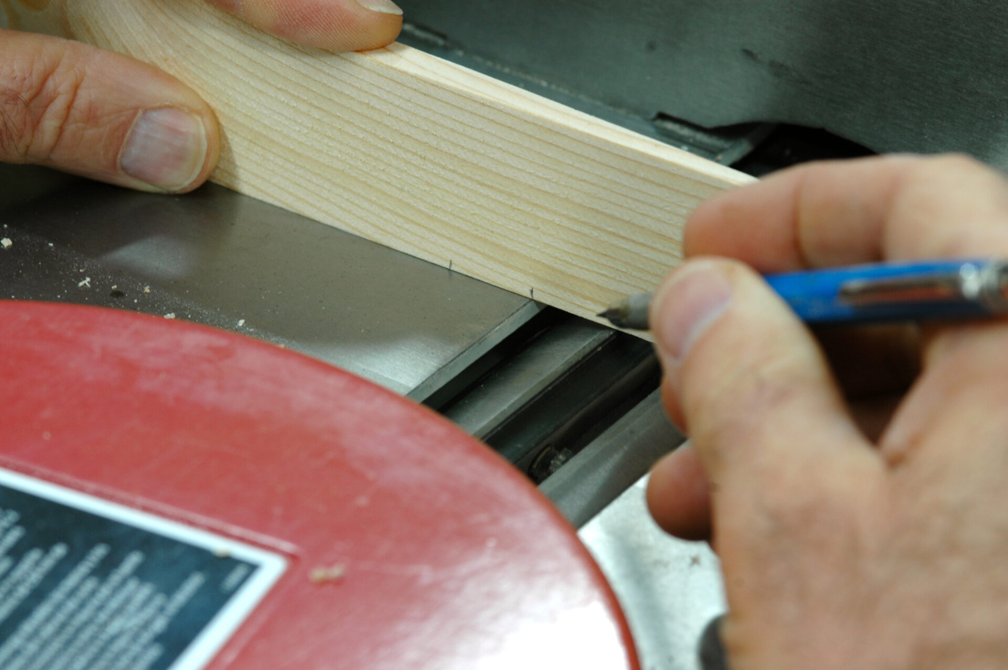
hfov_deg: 13.0
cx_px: 504
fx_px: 4406
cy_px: 335
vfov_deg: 8.7
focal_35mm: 158
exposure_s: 1/5
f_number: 8
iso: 200
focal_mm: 105
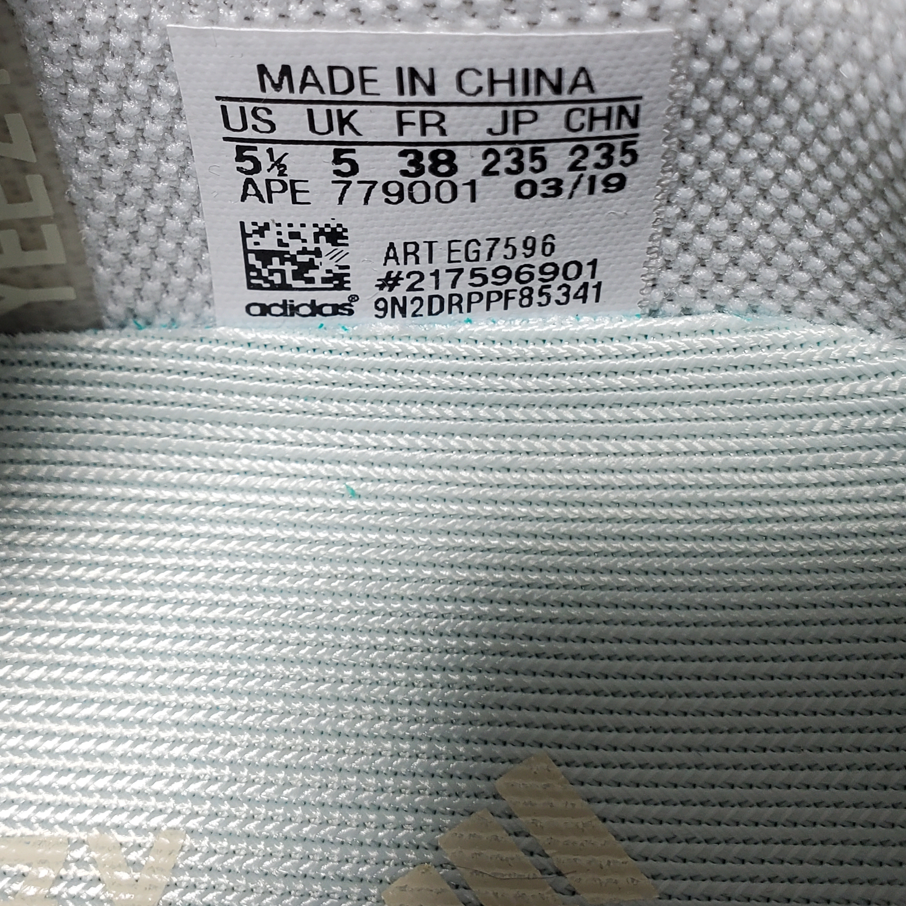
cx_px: 338
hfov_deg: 33.2
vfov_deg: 32.6
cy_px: 207
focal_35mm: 51
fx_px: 1510
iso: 50
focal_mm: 4.3
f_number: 2.4
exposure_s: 1/102
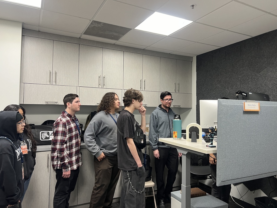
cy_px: 104
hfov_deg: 67.3
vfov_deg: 53.1
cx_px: 138
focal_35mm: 26
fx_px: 208
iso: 250
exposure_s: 1/60
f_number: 1.5
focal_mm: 5.7
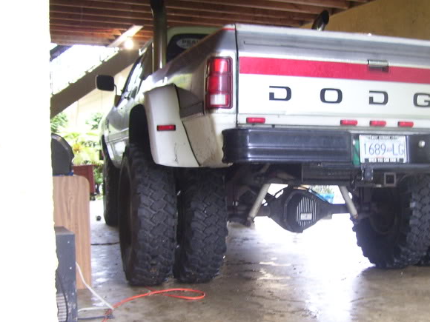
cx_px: 287
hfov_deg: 37.1
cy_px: 175
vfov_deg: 28.5
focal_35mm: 51
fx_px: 634
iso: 160
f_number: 2.7
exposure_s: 1/15
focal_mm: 6
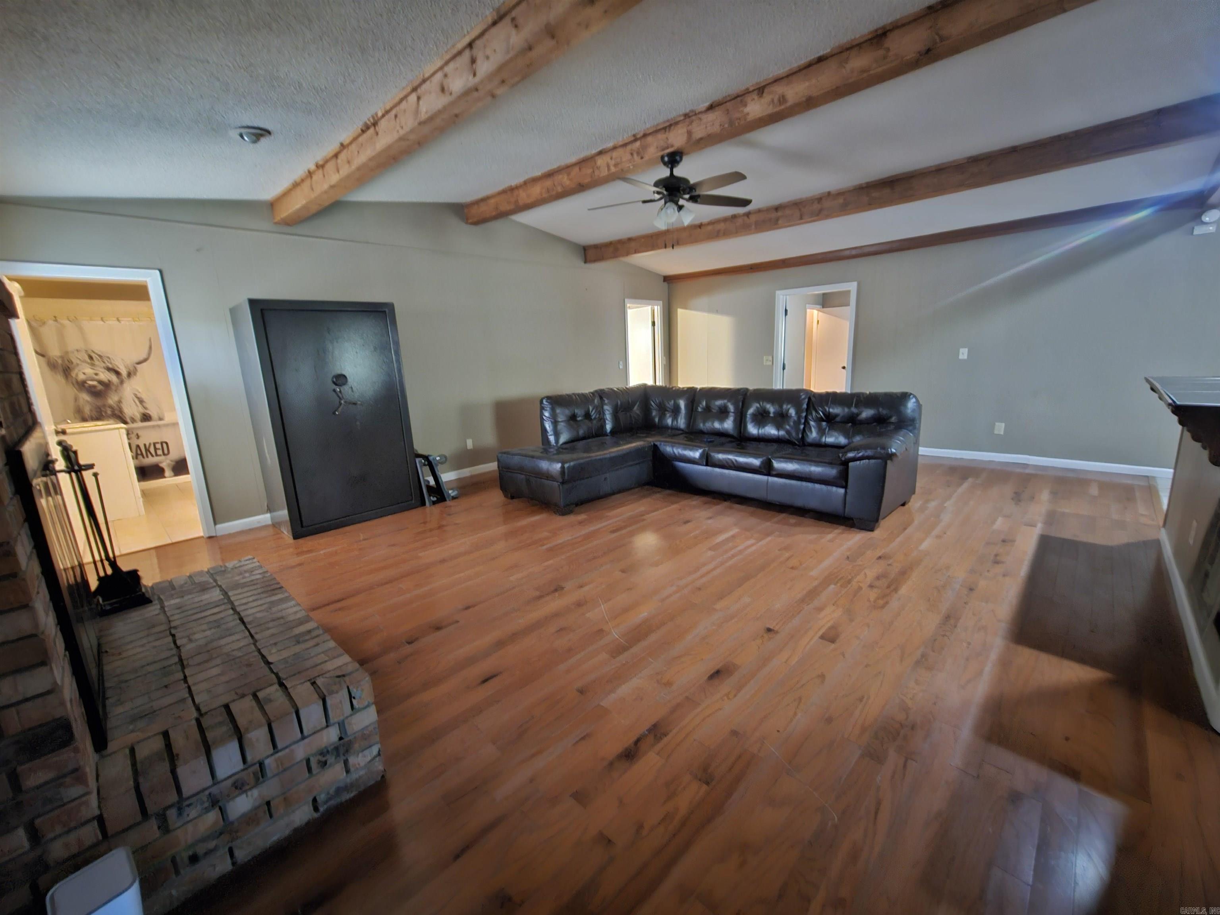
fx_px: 458
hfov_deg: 106.2
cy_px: 458
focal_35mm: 13
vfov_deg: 89.9
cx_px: 610
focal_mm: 2.2
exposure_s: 1/4.9
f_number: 2.2
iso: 1600
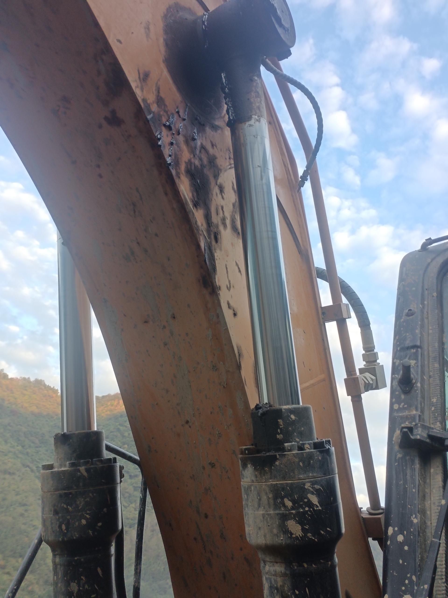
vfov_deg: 55.4
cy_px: 299
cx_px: 224
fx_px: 569
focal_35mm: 33
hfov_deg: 42.9
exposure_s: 1/101
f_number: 1.8
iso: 276
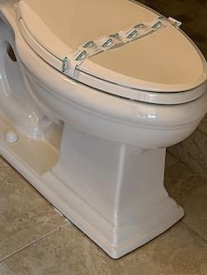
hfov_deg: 14.4
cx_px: -86
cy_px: -195
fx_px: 773
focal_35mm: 97
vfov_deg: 17.2
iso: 200
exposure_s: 1/188
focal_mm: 6.76
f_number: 1.78
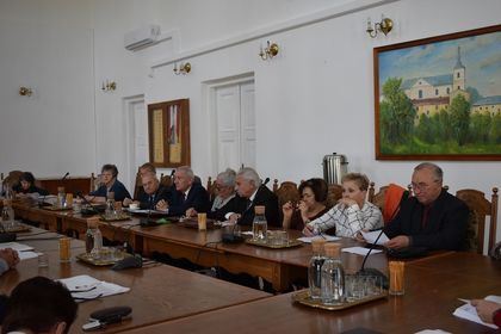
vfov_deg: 34.2
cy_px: 167
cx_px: 250
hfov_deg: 49.6
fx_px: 543
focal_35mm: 39
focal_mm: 26
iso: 400
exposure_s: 1/80
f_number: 4.5
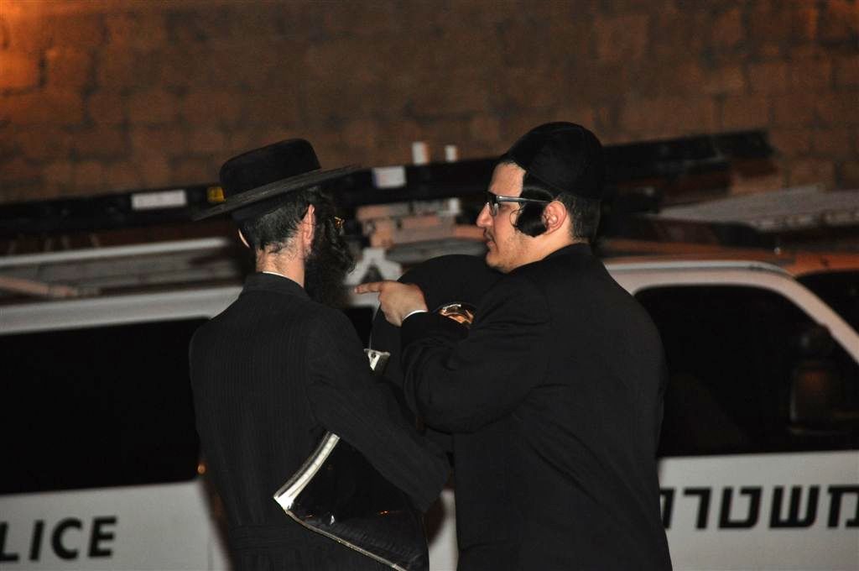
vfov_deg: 4.6
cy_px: 286
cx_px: 430
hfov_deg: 6.9
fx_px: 7149
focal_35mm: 300
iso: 800
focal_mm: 200
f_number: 5.6
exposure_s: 1/60
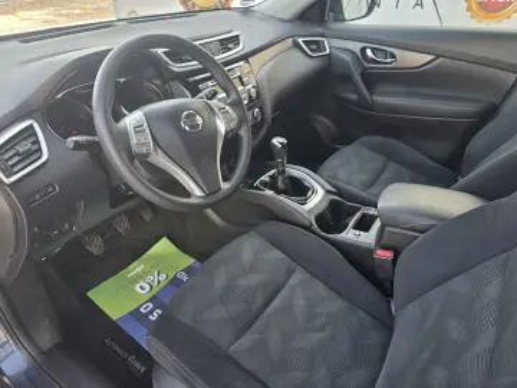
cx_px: 258
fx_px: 344
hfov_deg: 73.9
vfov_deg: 58.9
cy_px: 194
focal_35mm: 23
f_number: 1.7
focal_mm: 6.3
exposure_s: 1/180
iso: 80
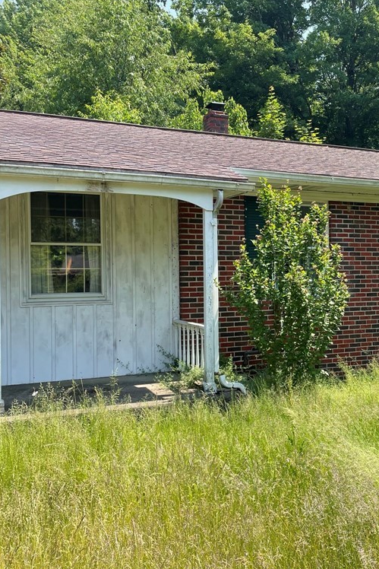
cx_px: 303
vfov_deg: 51.9
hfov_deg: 34.8
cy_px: 287
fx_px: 584
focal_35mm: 37
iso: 32
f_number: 1.6
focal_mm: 4.2
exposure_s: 1/1135
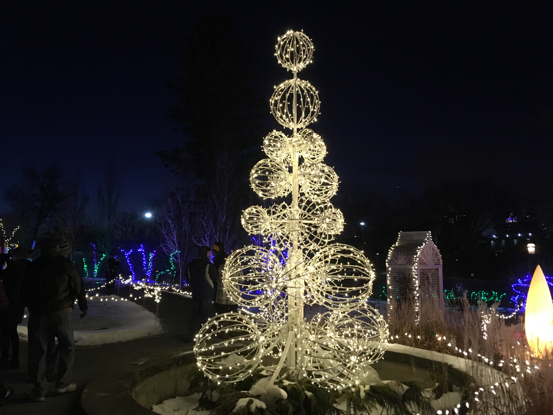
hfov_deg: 61.7
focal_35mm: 29
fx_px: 463
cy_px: 208
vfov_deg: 48.2
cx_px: 276
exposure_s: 1/20
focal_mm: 4.15
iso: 200
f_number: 2.2
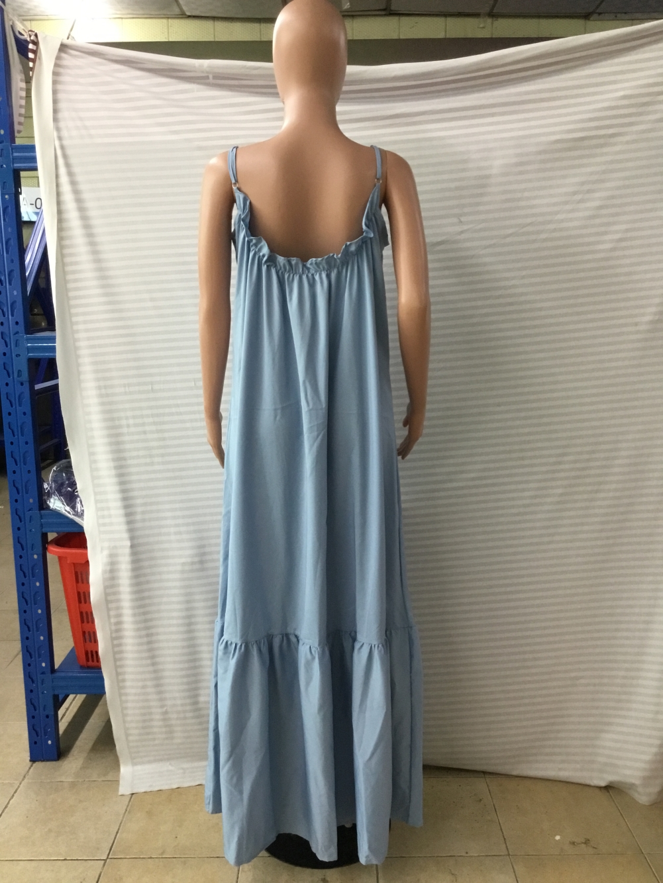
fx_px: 791
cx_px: 332
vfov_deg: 58.3
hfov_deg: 45.5
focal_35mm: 31
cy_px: 442
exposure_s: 1/33
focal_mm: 3.3
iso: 160
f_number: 2.4
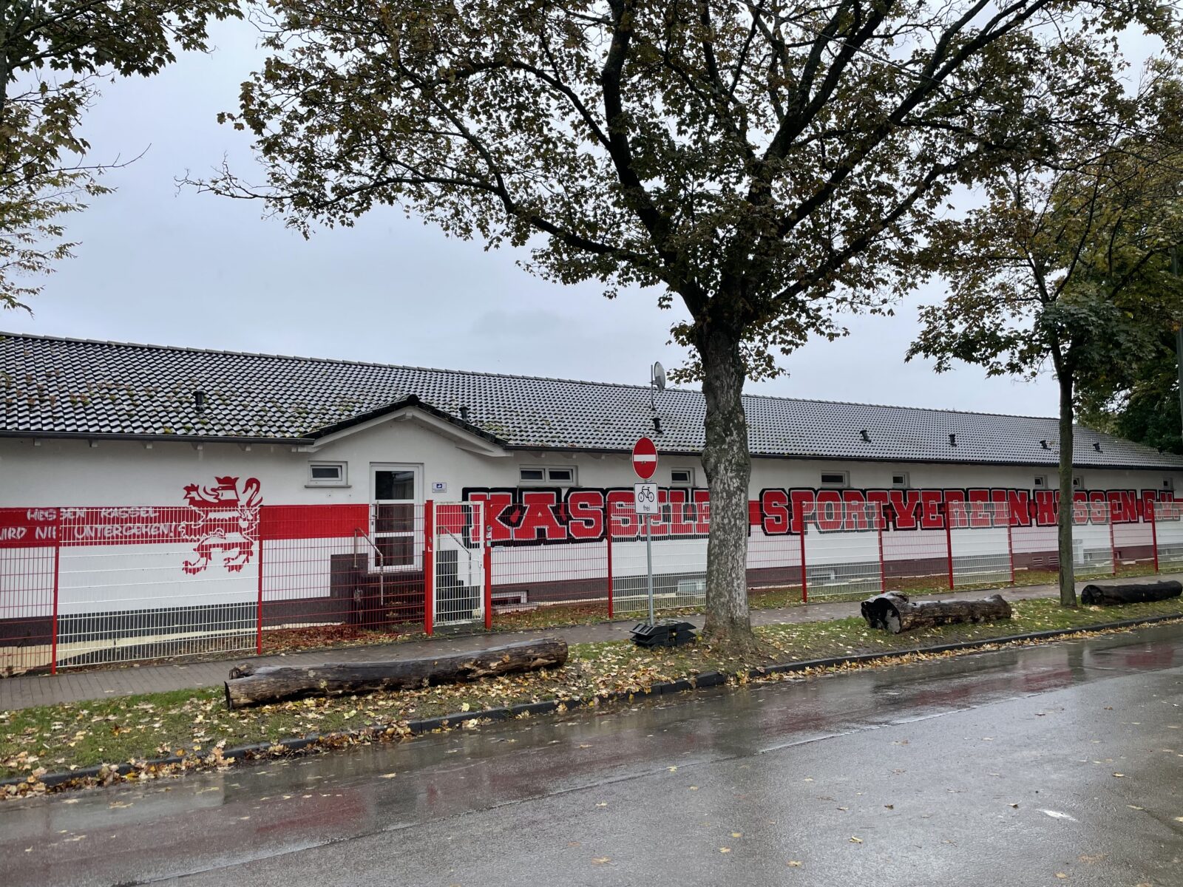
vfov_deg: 53.1
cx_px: 592
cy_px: 444
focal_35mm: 26
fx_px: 889
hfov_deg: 67.3
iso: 32
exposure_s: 1/779
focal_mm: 4.2
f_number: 1.6
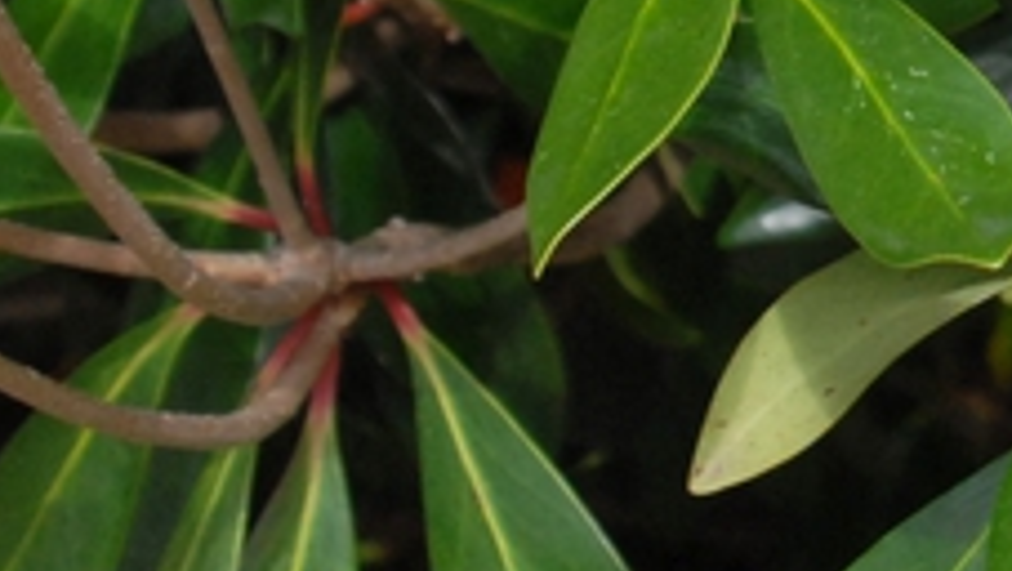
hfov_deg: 9.6
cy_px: -359
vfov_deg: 5.6
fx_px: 5719
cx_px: 1783
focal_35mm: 213
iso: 400
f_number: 7.1
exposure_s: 1/180
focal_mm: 30
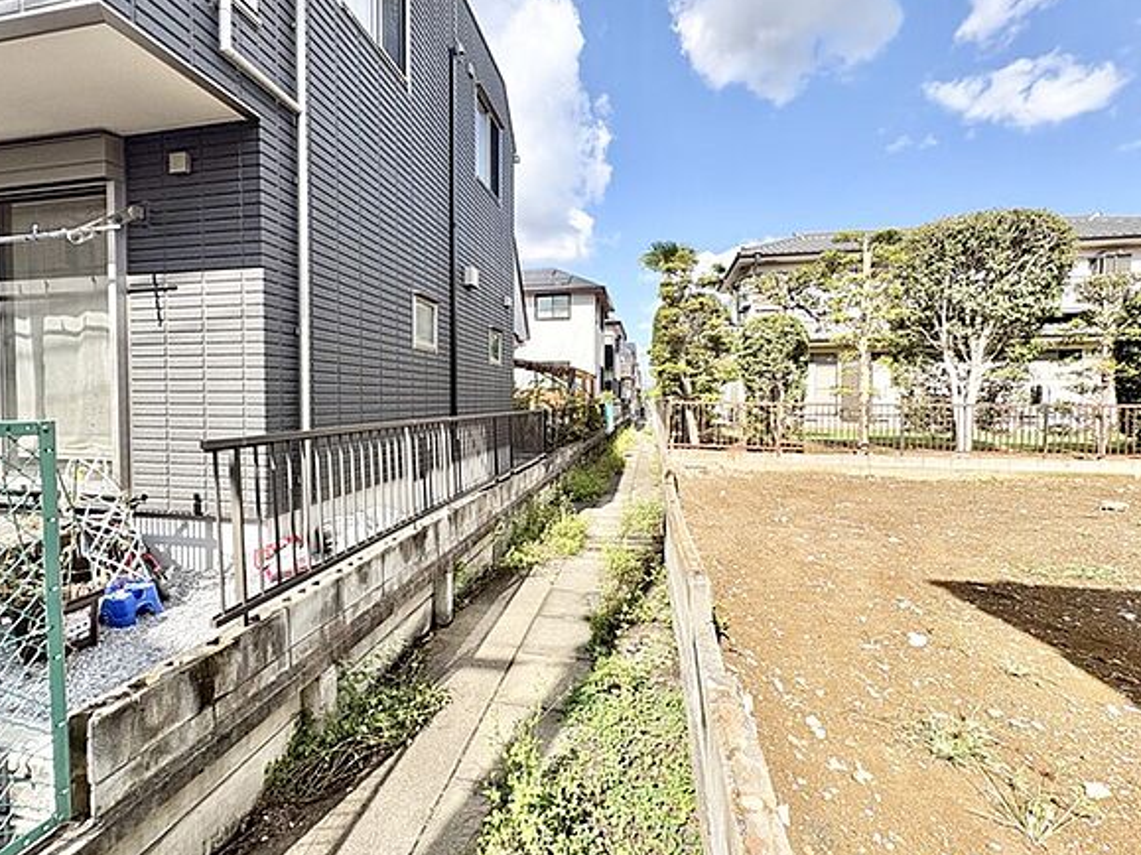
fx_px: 494
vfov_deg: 81.7
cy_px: 413
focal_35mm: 15
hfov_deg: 98.2
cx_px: 554
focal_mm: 2.22
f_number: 2.2
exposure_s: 1/1198
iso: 50
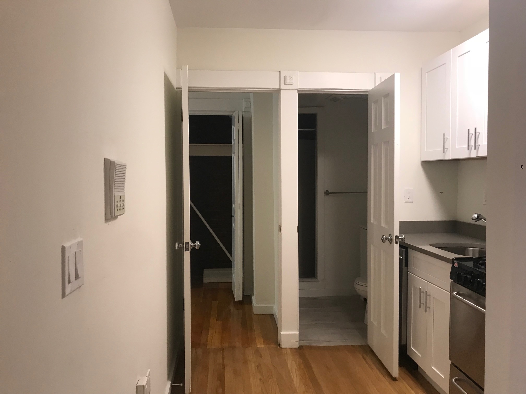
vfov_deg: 49.7
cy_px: 197
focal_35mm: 28
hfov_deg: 63.4
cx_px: 263
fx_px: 425
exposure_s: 1/24
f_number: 1.8
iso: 40
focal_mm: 3.99
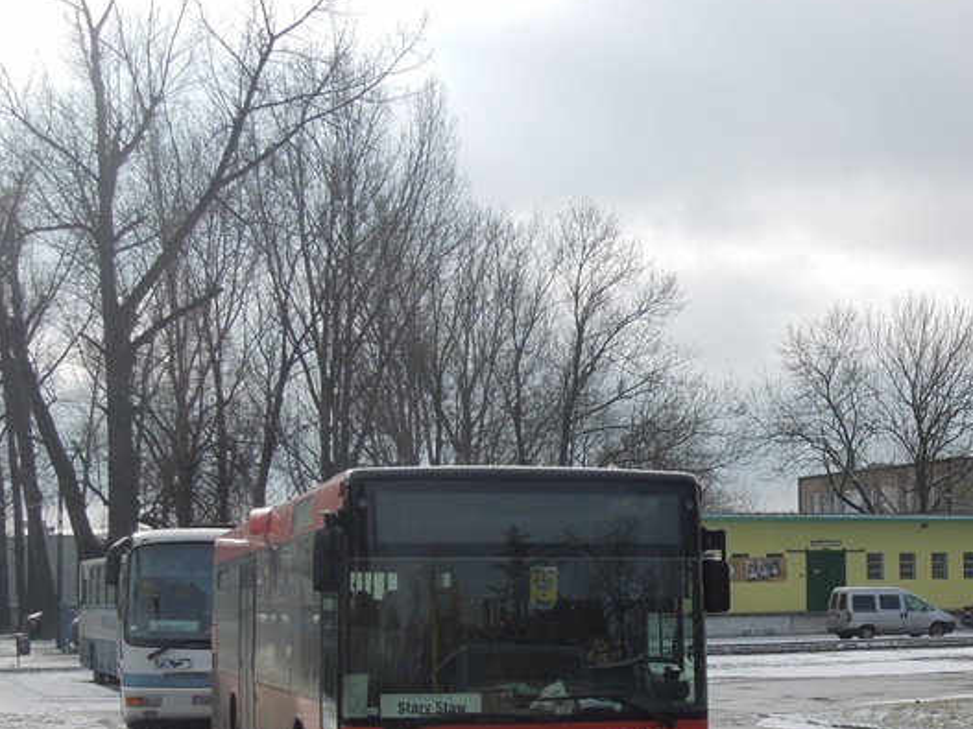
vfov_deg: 19.5
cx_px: 788
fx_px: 2080
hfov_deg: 25.8
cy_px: 666
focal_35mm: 74
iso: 100
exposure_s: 1/800
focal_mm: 7
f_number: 3.8
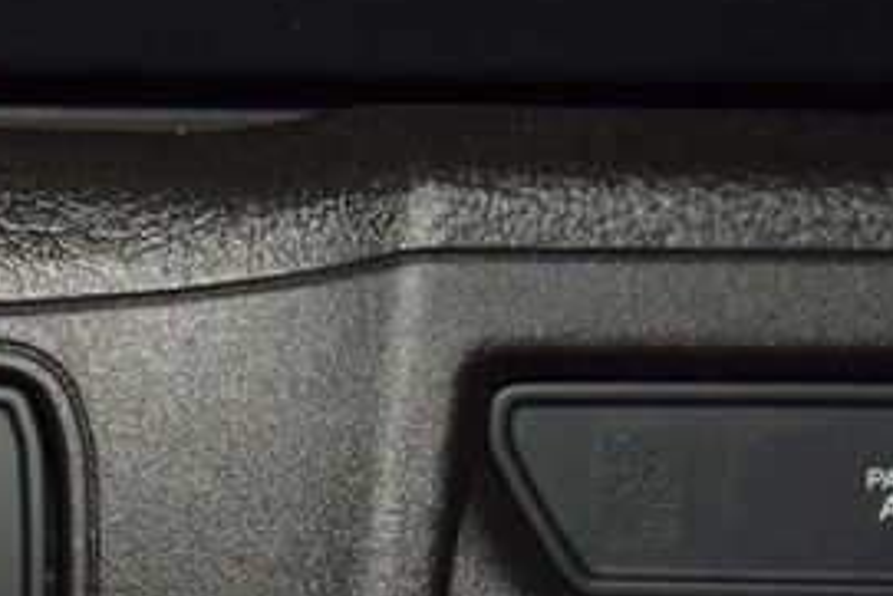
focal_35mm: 248
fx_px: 6155
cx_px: -96
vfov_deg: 5.5
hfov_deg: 8.2
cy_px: 627
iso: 100
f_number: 8
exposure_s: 1/125
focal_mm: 70
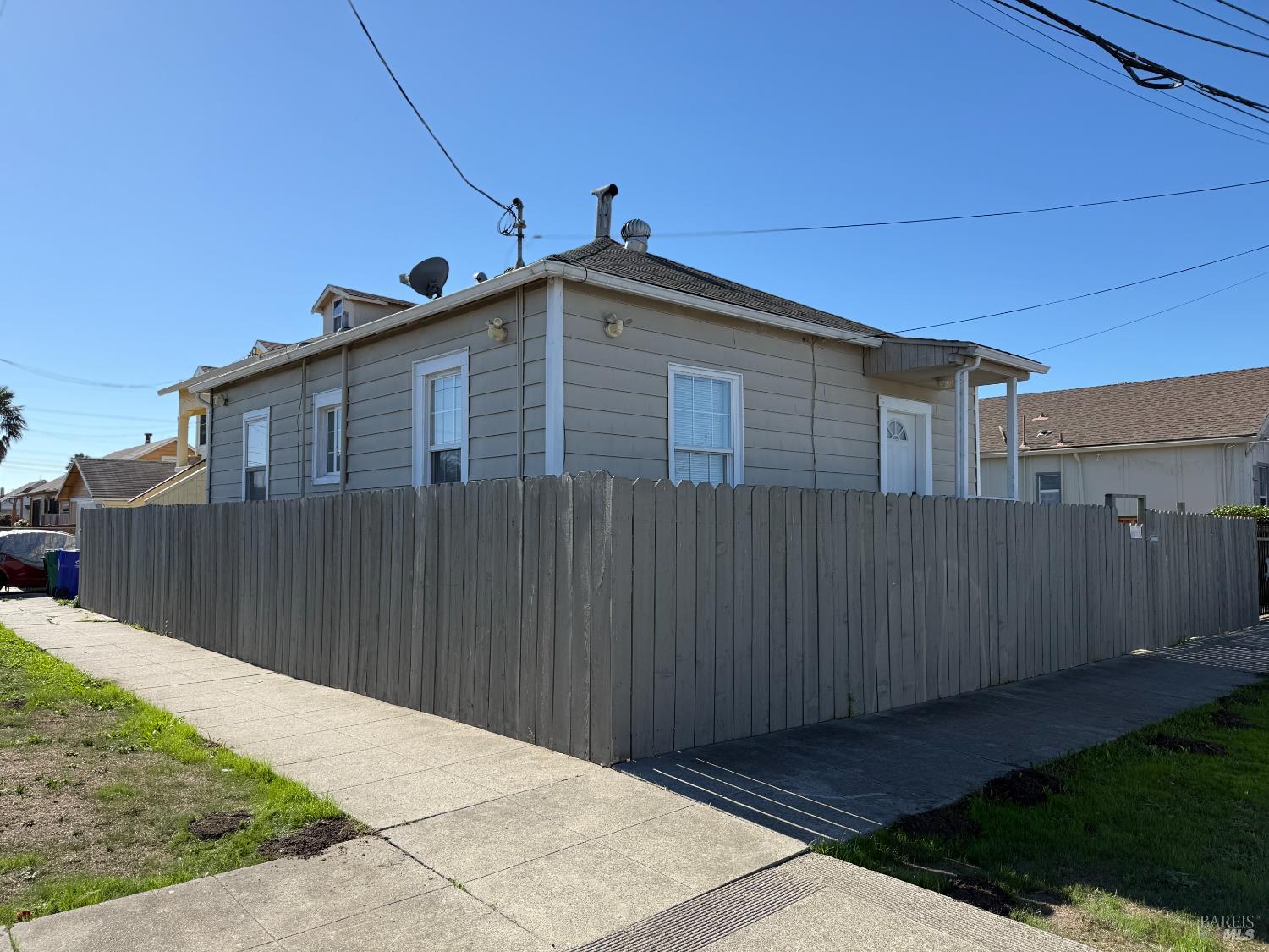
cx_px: 634
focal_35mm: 24
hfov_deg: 71.6
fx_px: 880
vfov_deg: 56.8
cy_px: 476
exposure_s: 1/4167
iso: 80
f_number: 1.78
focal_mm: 6.76
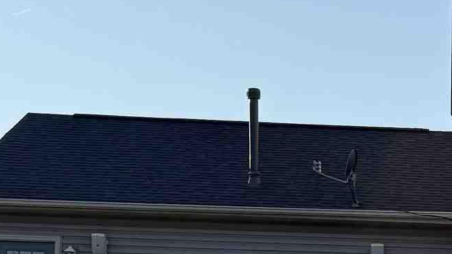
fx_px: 1474
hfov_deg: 16.8
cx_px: 518
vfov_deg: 9.6
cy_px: 388
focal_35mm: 123
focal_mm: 6.76
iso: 100
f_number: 1.78
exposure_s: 1/4975
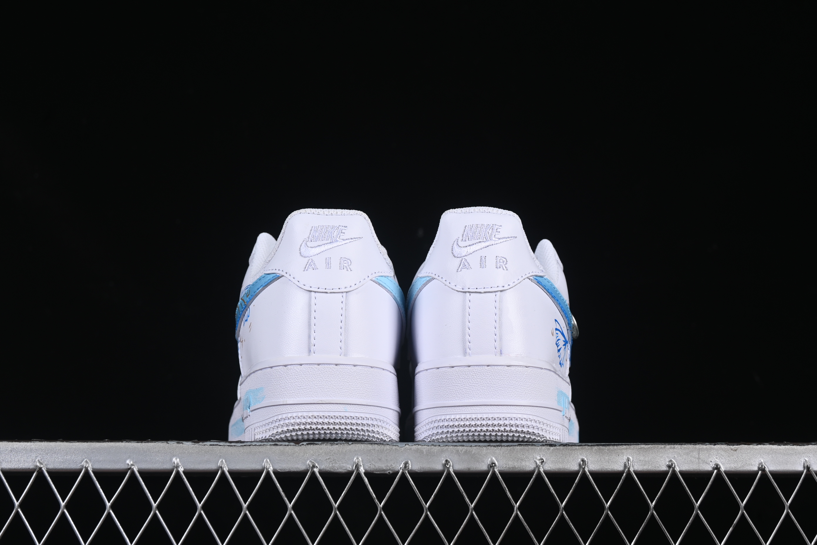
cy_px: 272
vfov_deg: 18.2
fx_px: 1702
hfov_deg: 27.0
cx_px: 408
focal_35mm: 75
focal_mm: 50
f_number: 8
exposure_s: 1/80
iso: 160
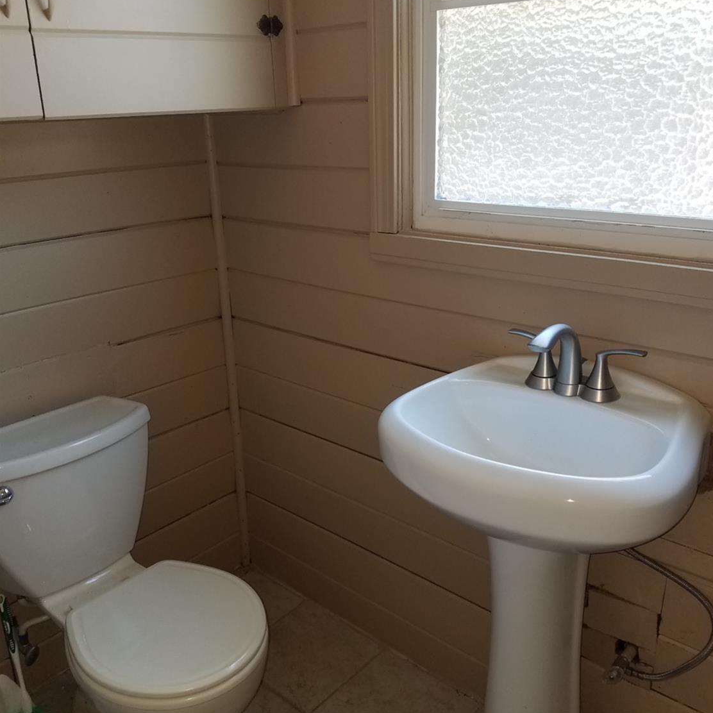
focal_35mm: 31
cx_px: 360
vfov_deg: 52.5
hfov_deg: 52.5
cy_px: 379
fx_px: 722
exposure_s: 1/60
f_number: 1.7
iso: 80
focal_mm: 4.2
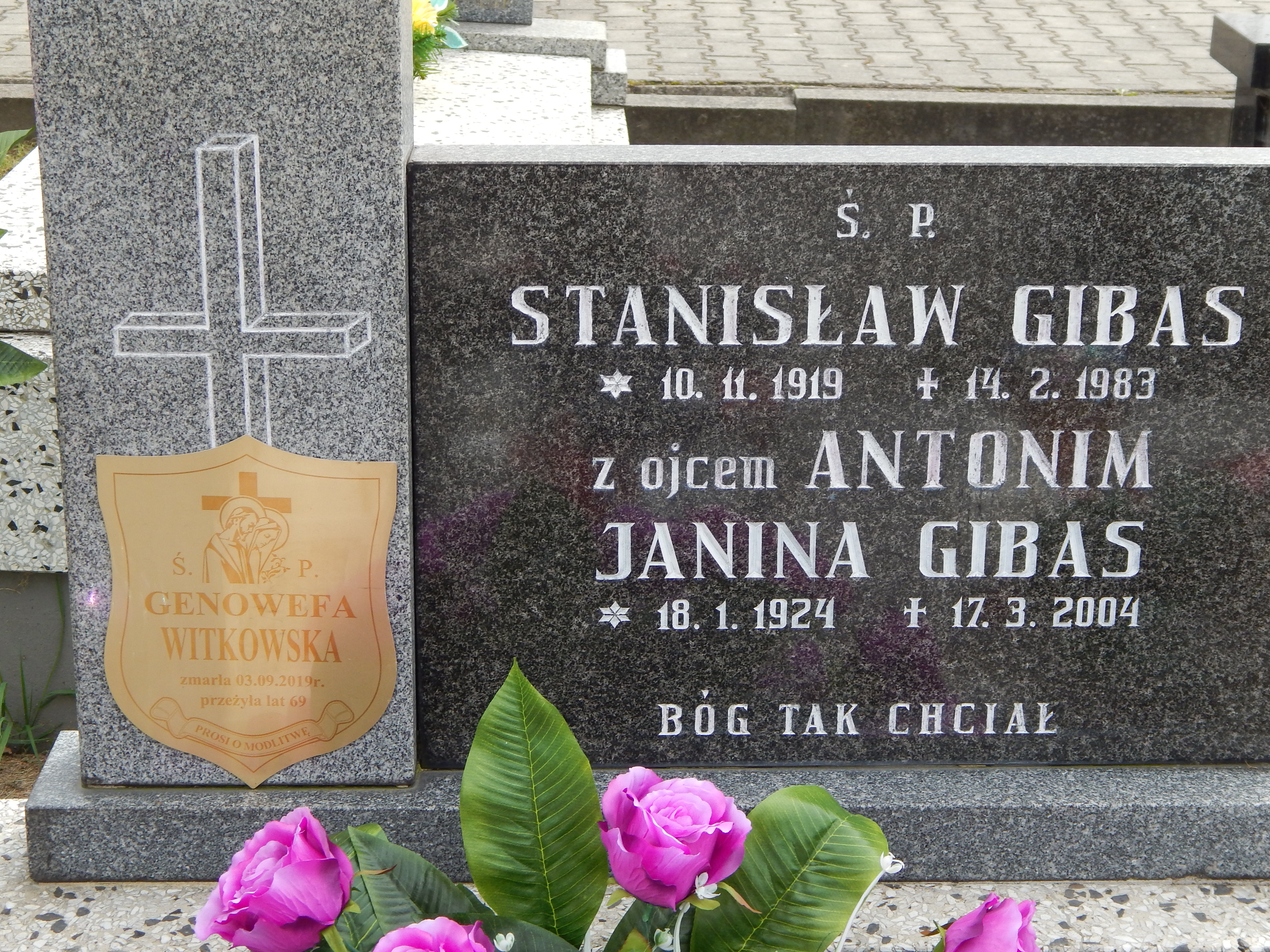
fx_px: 2311
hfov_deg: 30.7
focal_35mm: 63
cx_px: 637
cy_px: 484
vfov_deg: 23.3
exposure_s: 1/400
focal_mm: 10.9
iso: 125
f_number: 4
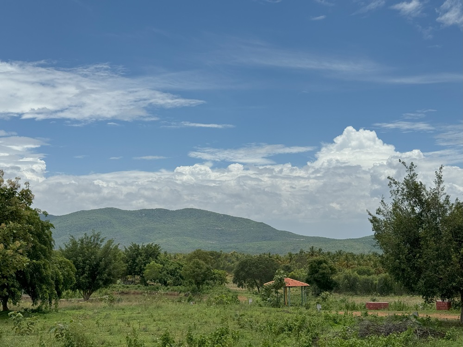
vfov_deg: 30.3
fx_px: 642
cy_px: 174
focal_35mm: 48
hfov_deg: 39.7
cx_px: 232
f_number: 1.78
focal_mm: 6.76
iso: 80
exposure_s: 1/9009
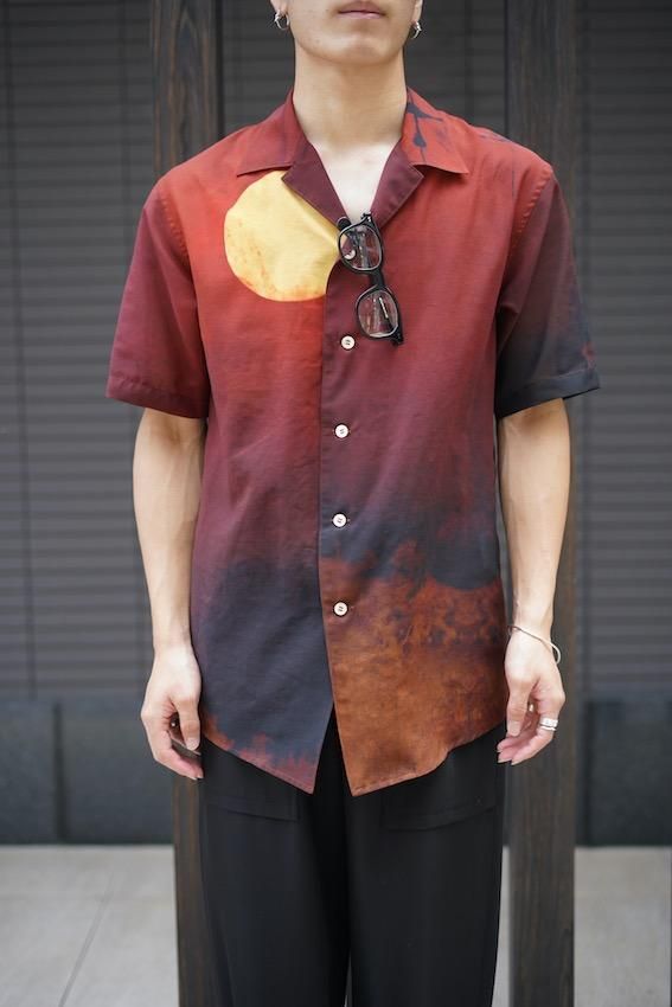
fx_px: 1399
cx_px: 336
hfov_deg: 27.0
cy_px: 504
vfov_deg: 39.6
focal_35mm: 50
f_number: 2.2
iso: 160
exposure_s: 1/250
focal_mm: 50
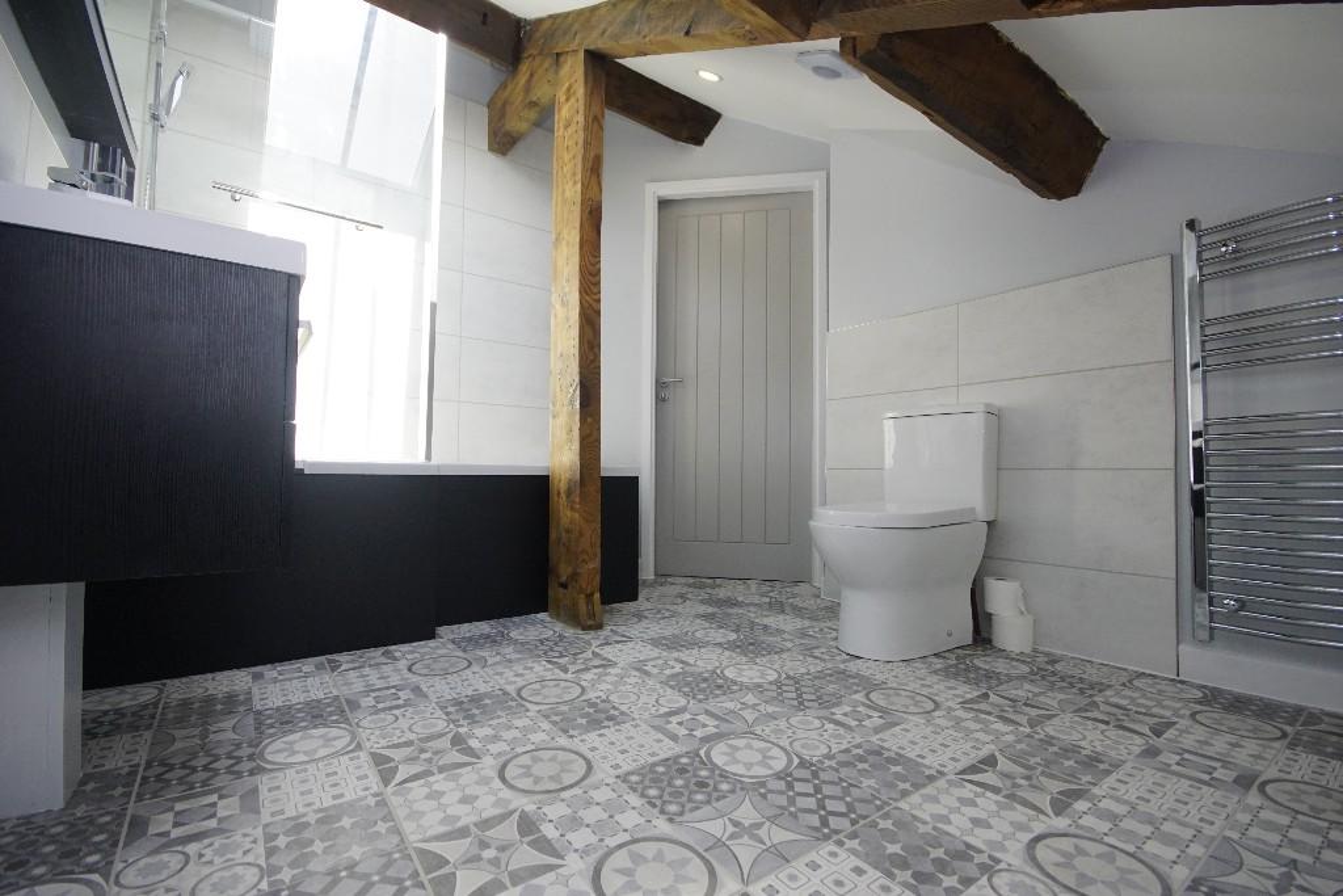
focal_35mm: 15
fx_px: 560
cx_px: 672
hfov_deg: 100.4
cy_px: 448
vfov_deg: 77.3
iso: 800
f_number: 6.3
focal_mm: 10
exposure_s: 1/320
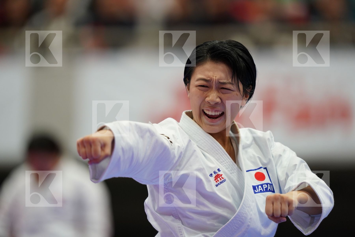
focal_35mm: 400
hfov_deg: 5.2
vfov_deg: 3.4
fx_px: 3944
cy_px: 118
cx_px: 178
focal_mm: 400
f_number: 2.8
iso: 1600
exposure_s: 1/400
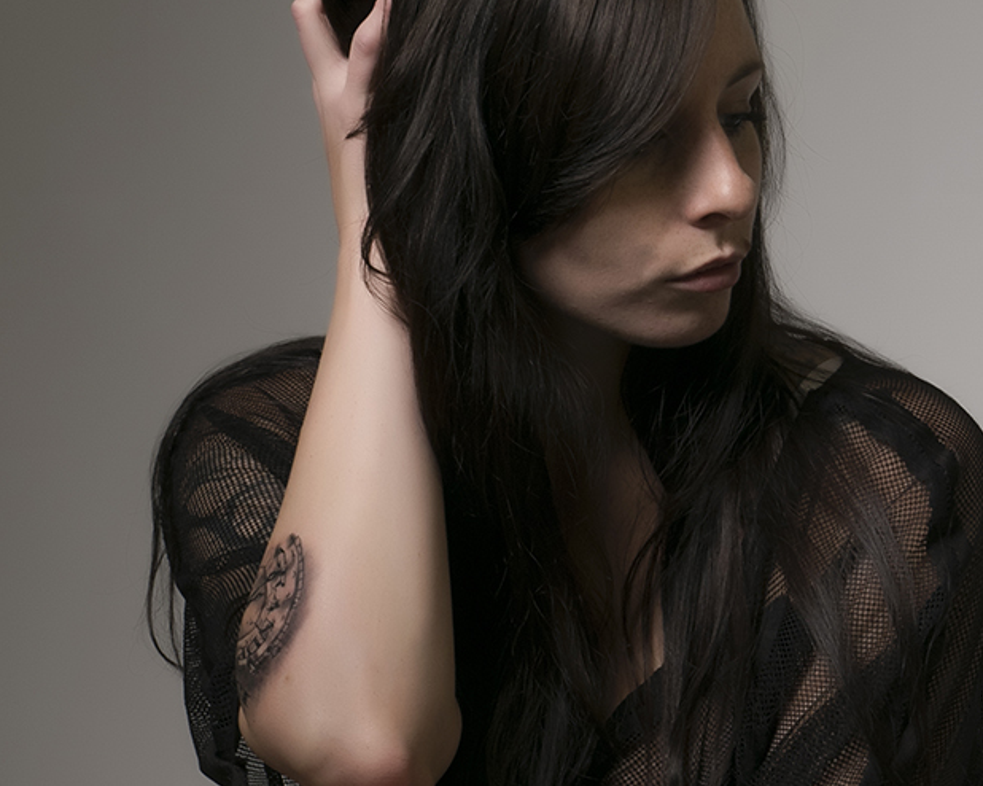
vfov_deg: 8.7
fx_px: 5090
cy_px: 958
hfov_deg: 11.0
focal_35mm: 175
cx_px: 742
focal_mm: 48
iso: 100
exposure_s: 1/100
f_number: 13
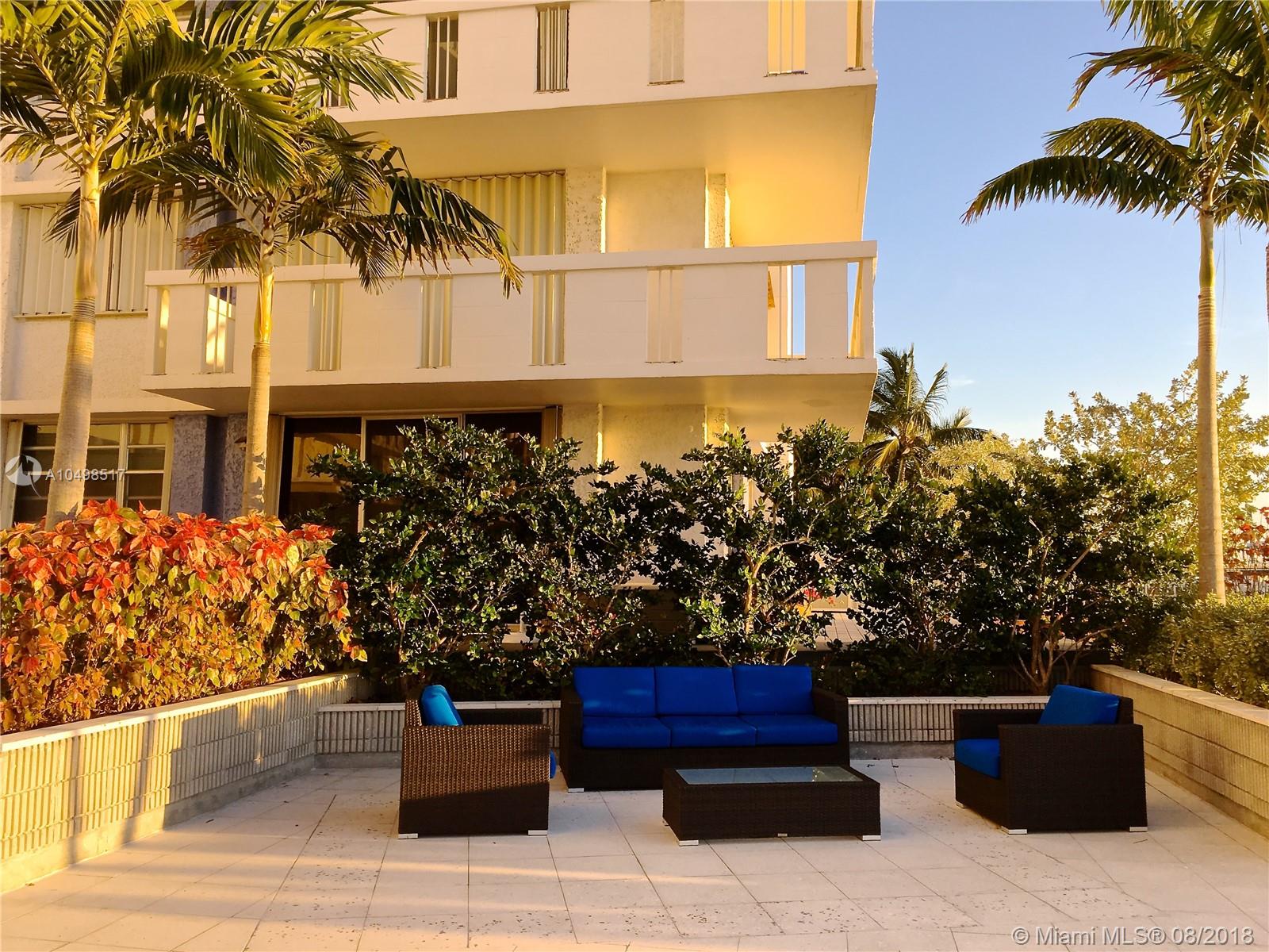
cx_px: 634
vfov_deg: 48.2
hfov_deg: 61.7
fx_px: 1063
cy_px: 476
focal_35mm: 29
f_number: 2.2
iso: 25
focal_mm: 4.15
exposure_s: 1/346
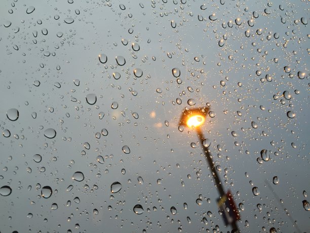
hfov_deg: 61.7
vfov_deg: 48.2
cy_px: 116
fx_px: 260
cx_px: 155
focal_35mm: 29
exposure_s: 1/30
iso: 125
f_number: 2.2
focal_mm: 4.15
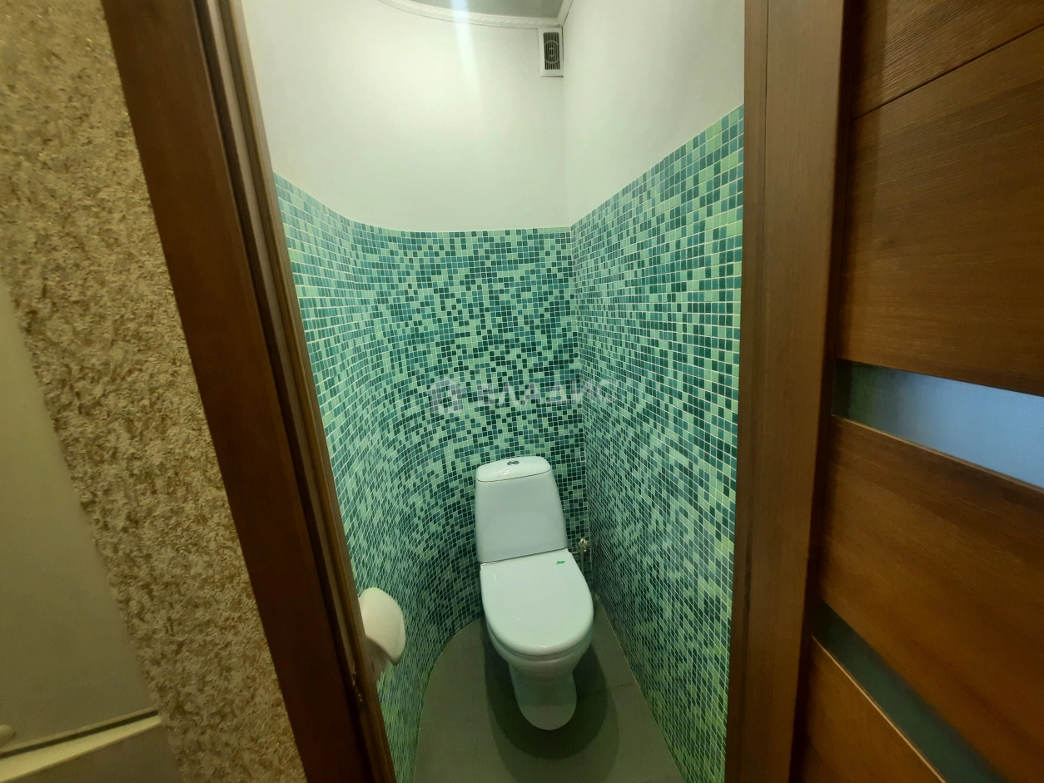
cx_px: 522
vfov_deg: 89.9
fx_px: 392
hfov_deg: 106.2
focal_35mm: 13
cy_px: 392
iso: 125
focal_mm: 1.74
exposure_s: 1/50
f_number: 2.2
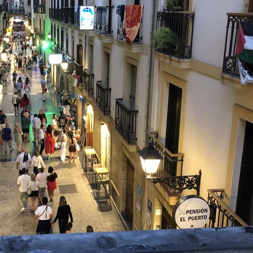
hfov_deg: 35.3
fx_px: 389
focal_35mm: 47
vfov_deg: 36.0
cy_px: 104
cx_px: 65
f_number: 1.8
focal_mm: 4
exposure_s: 1/7
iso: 100
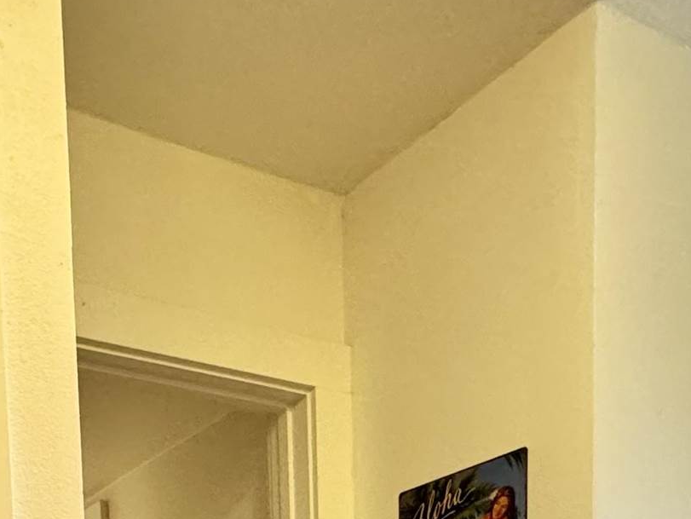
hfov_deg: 35.2
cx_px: 161
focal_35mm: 53
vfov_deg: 20.3
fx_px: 1058
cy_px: 917
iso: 400
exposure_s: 1/60
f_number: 2.2
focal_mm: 2.22
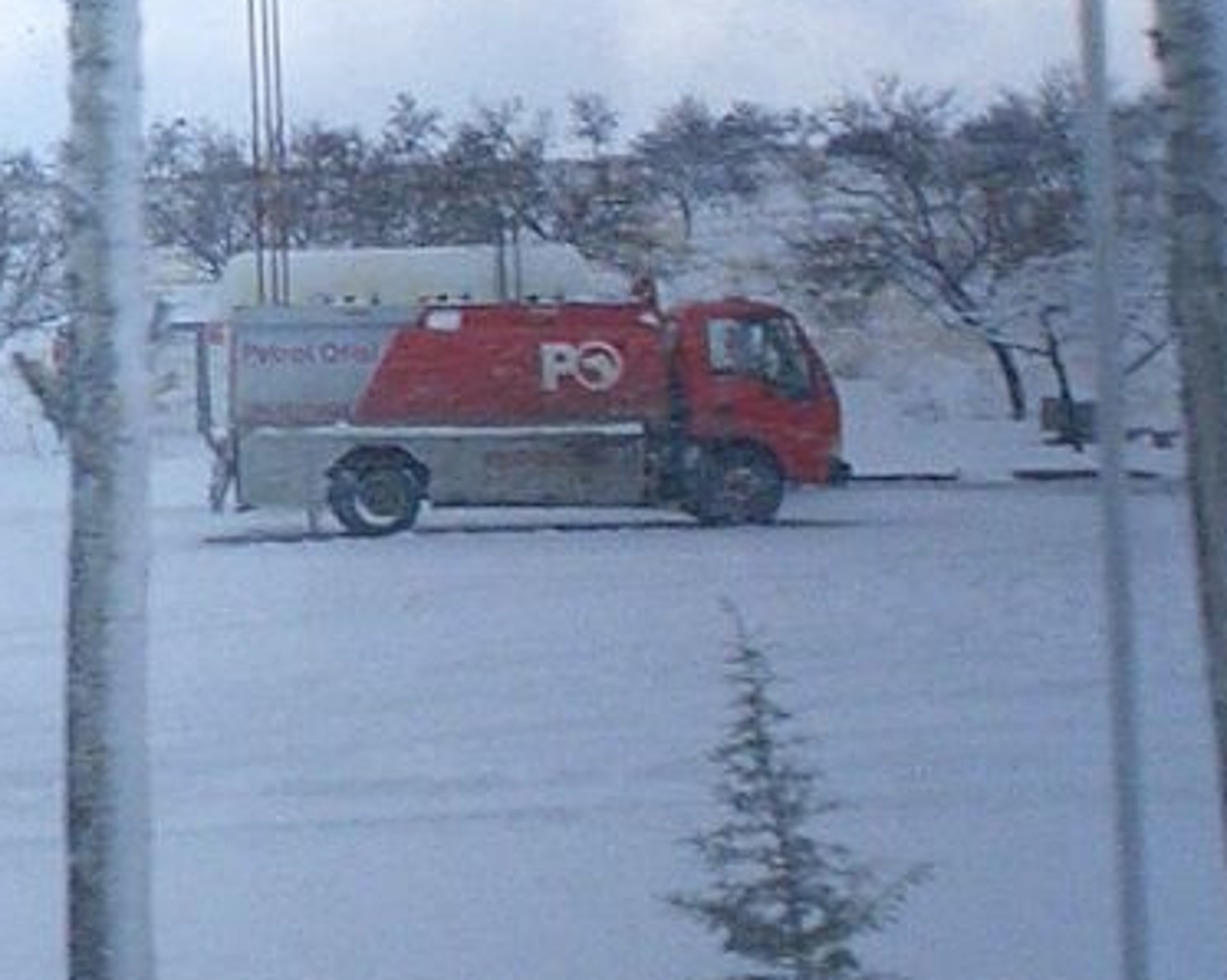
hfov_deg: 14.5
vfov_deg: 12.3
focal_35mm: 124
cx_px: -592
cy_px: 30
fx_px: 4501
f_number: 3.5
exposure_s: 1/1000
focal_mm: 5.6
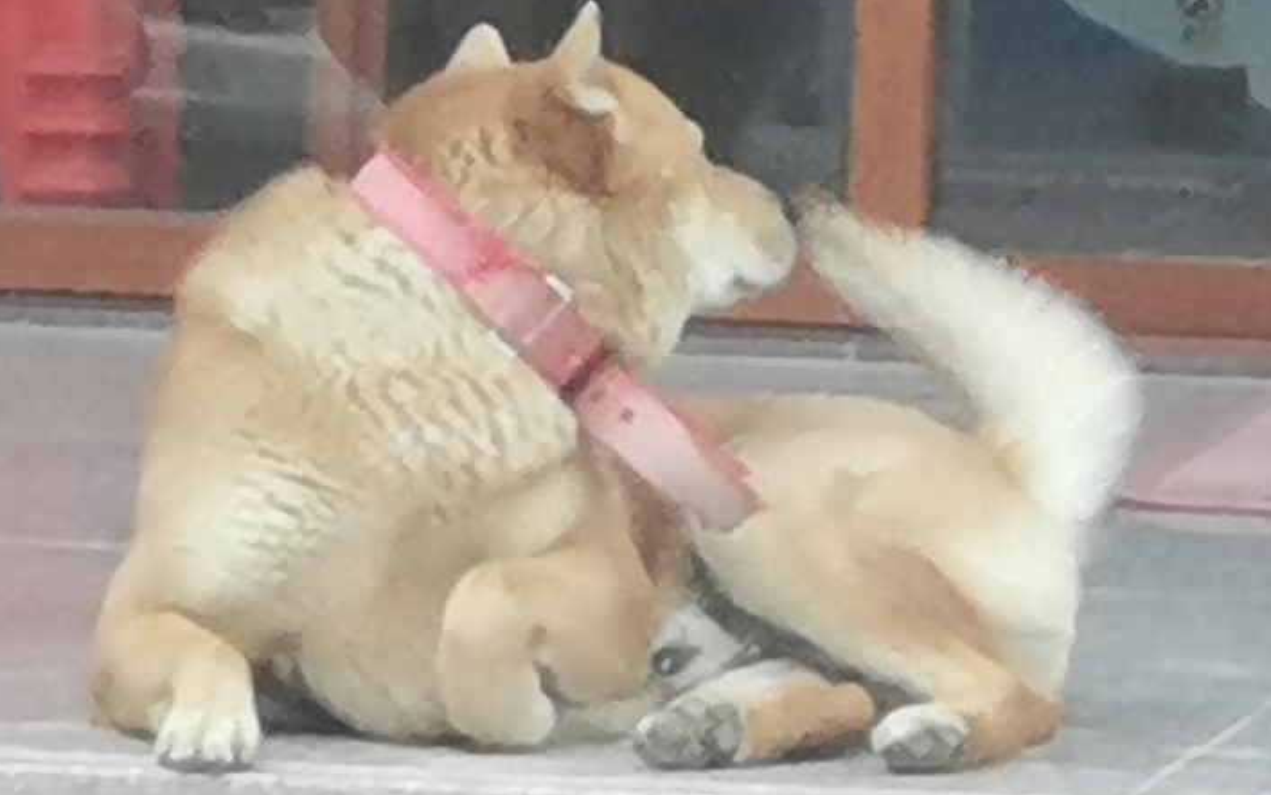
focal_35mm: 518
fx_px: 17944
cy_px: 299
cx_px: 417
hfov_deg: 4.1
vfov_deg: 2.5
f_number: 2.4
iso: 50
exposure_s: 1/131
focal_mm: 3.95
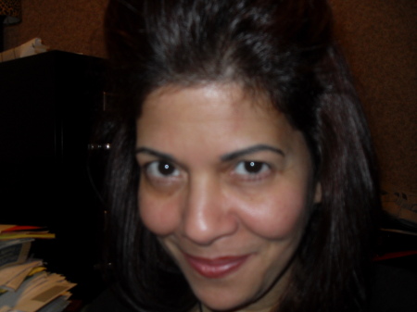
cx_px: 208
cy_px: 156
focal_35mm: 37
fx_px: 445
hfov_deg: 50.2
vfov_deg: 38.6
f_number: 2.8
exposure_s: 1/45
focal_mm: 6.3
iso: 100
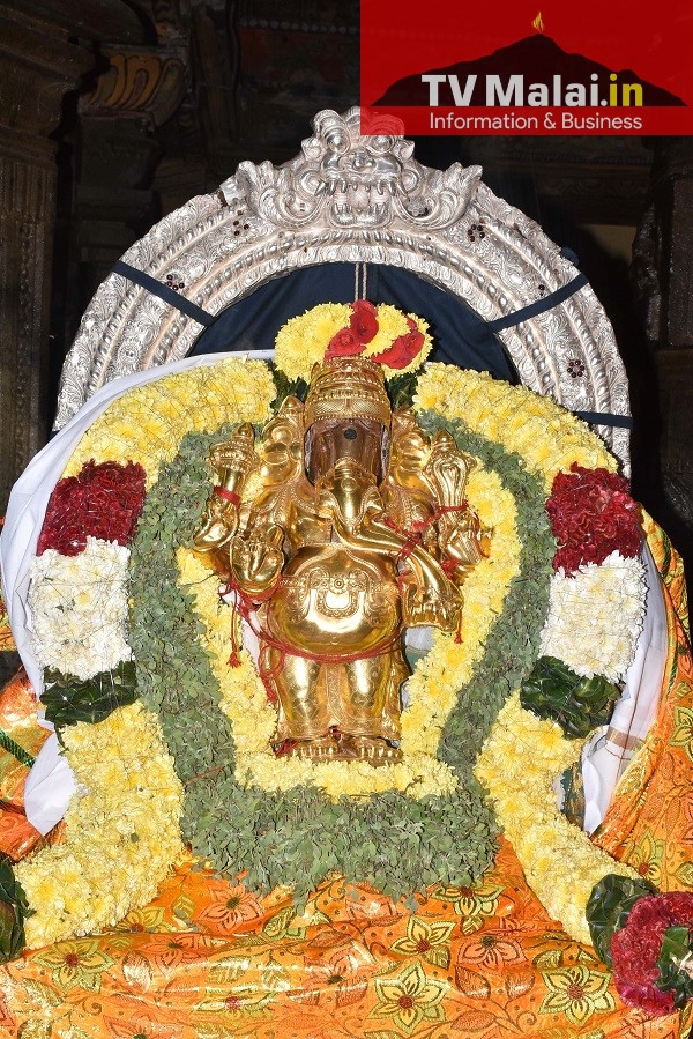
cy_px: 520
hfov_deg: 25.8
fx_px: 1515
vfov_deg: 37.8
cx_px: 346
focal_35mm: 52
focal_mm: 35
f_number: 14
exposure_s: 1/125
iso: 800
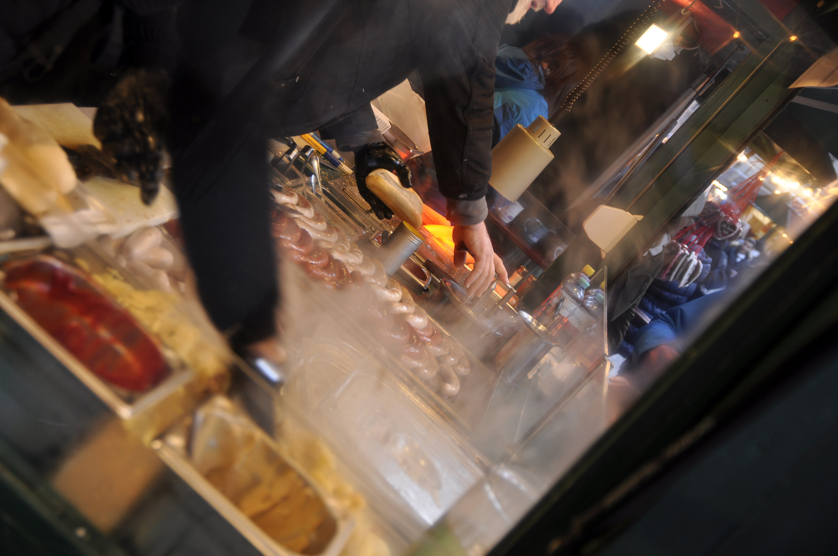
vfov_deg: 23.7
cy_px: 278
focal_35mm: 57
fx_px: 1325
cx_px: 419
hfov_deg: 35.1
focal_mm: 38
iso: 200
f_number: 3.5
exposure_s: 1/30
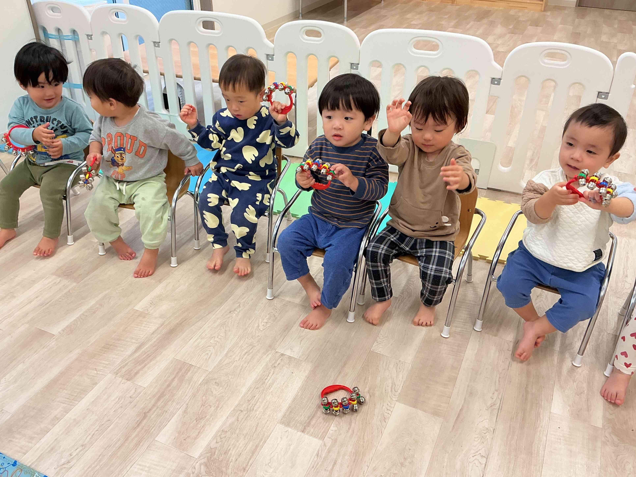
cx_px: 318
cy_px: 238
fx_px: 533
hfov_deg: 61.7
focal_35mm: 29
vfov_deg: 48.2
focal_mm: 3
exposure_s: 1/120
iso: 64
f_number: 1.8
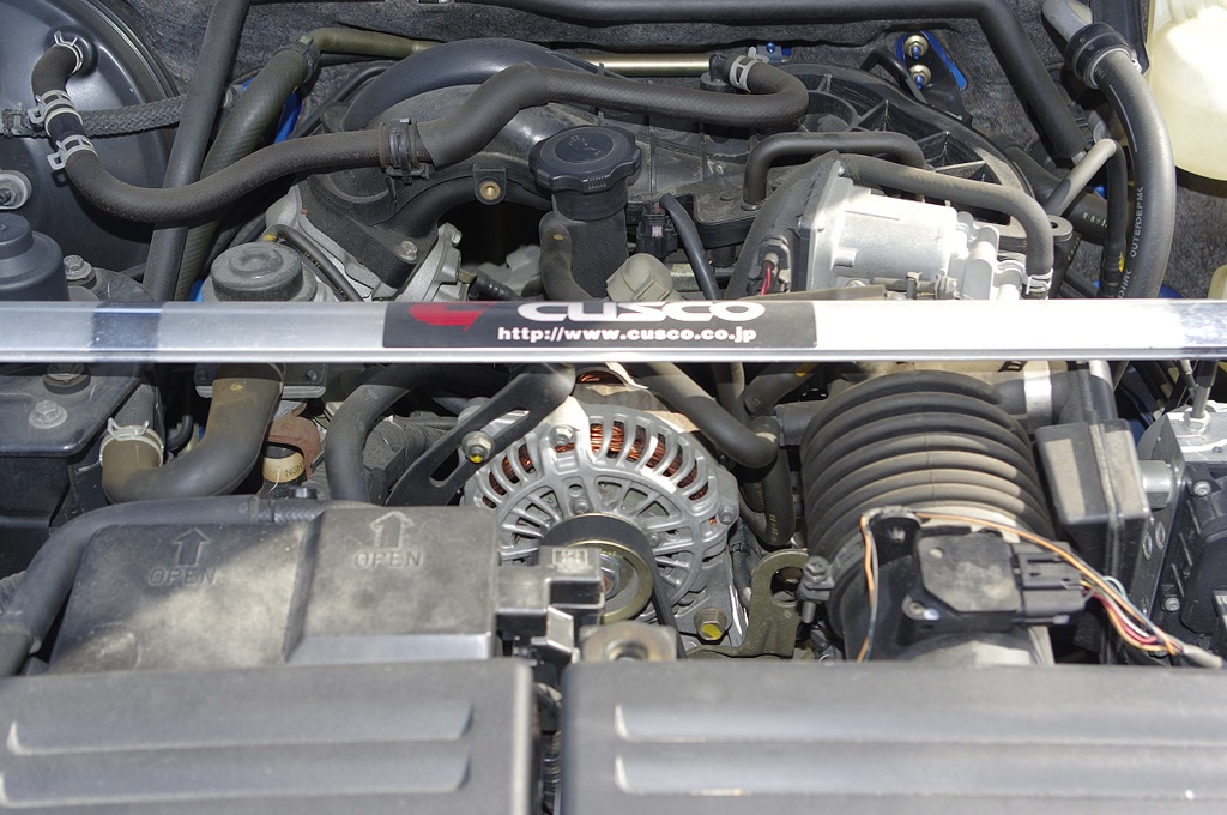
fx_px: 1770
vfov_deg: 25.9
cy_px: 408
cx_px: 614
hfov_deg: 38.2
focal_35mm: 52
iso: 100
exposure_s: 1/180
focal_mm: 35
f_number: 4.5
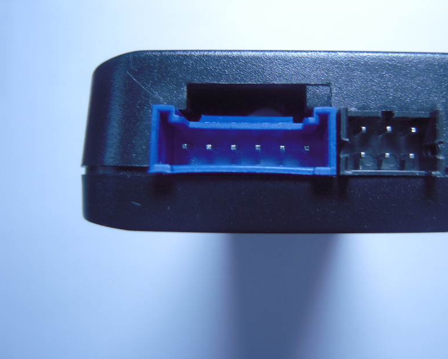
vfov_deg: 41.0
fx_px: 477
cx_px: 292
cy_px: 151
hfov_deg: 49.5
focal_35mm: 36
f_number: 2.7
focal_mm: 5
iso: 100
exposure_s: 1/50
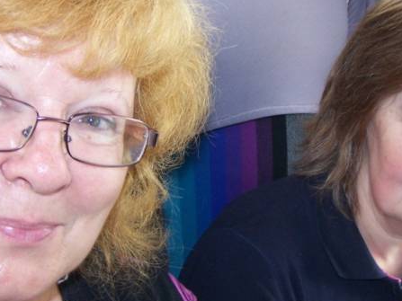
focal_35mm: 68
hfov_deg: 28.4
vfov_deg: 21.6
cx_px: 259
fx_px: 789
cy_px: 138
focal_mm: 6.3
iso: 140
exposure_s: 1/60
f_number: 2.8
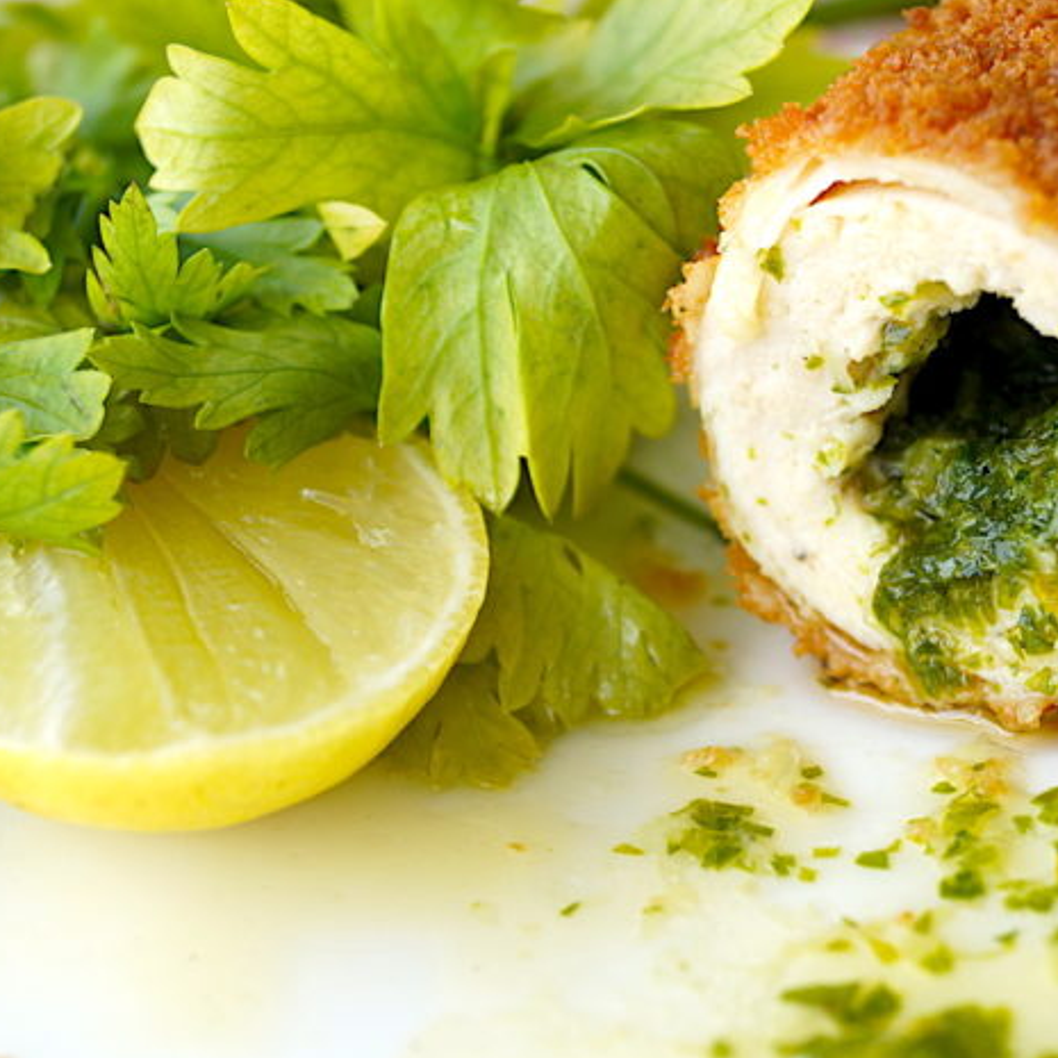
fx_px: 4001
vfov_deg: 15.1
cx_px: 589
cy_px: 520
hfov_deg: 15.1
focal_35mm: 116
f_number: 5.6
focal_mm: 55
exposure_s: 1/100
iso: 160
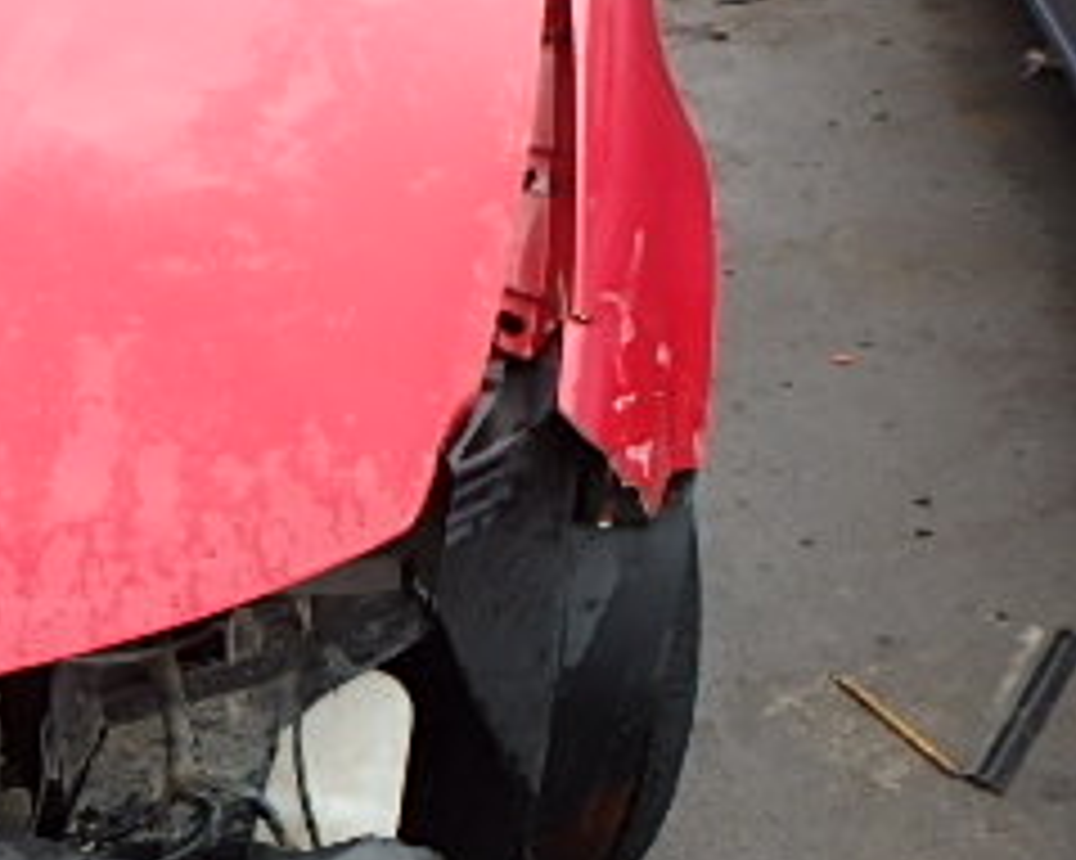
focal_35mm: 55
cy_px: 738
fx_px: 1751
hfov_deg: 27.7
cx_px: -360
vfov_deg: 26.8
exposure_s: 1/125
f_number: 3.5
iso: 125
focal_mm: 3.7
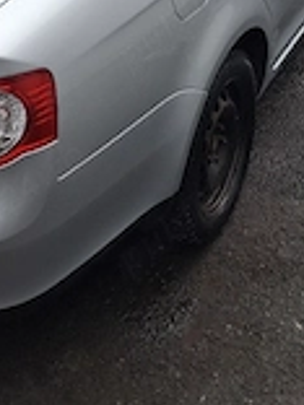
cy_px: 36
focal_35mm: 64
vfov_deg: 29.0
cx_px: 52
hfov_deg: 22.6
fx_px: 749
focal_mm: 4.69
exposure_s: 1/100
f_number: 1.8
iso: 50
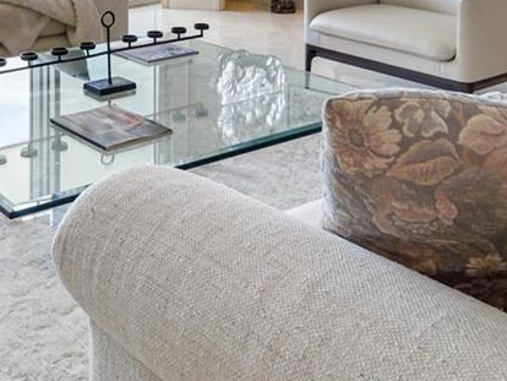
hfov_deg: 35.2
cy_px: -146
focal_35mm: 52
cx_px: 77
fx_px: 762
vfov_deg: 23.8
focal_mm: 14
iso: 100
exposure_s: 1/15
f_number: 8
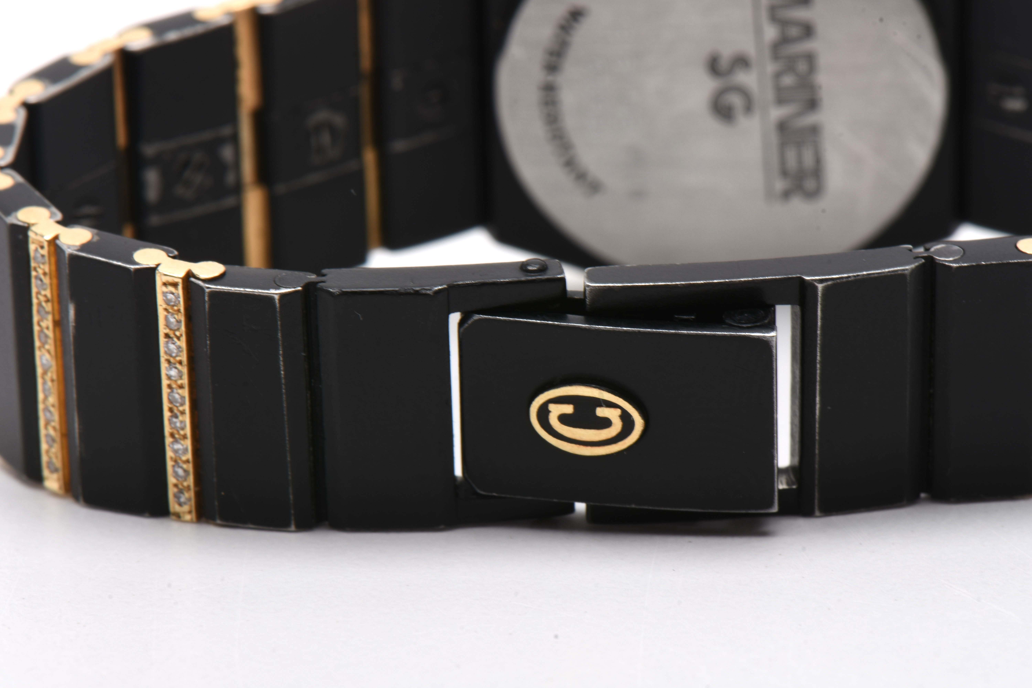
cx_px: 516
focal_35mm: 128
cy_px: 344
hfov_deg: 16.1
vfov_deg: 10.8
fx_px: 3655
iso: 100
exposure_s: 1/100
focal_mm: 85
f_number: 25
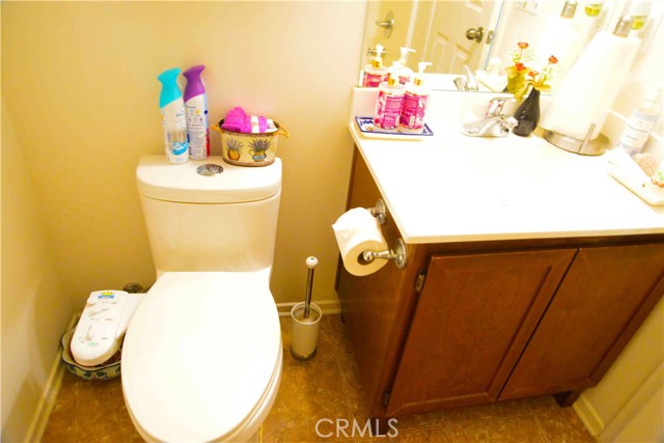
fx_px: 443
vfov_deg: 53.2
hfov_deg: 73.7
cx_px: 332
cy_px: 222
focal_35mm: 24
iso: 6400
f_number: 9
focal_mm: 24
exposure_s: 1/15
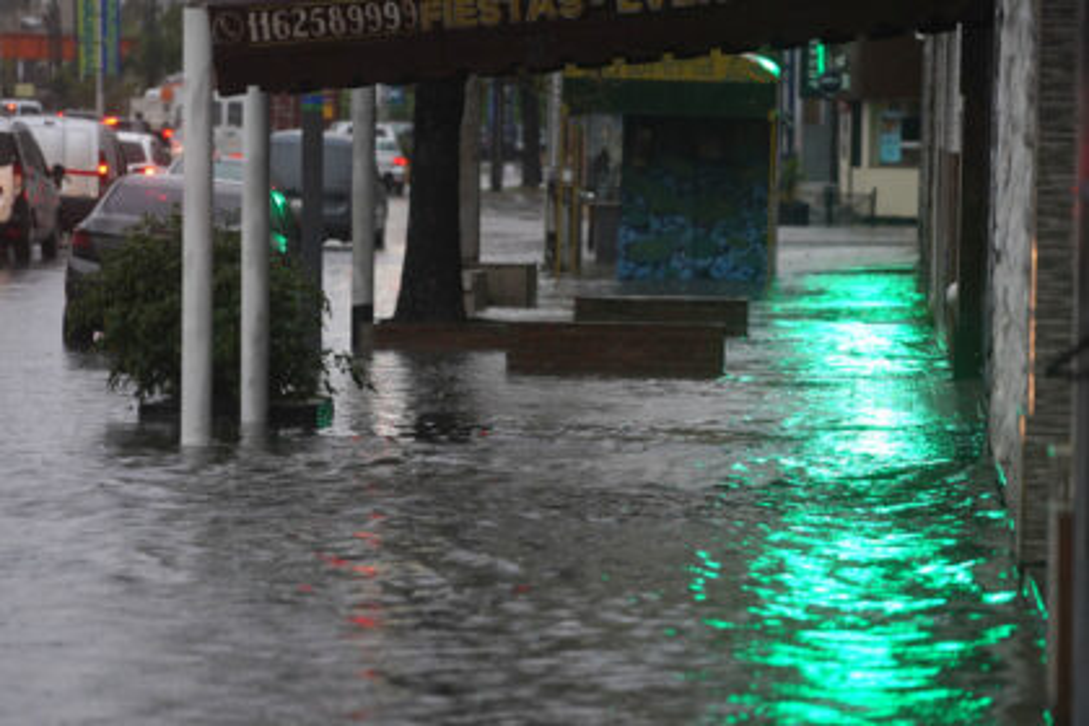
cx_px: 544
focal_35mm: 200
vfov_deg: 6.9
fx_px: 6050
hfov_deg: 10.3
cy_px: 363
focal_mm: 200
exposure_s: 1/320
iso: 1600
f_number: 4
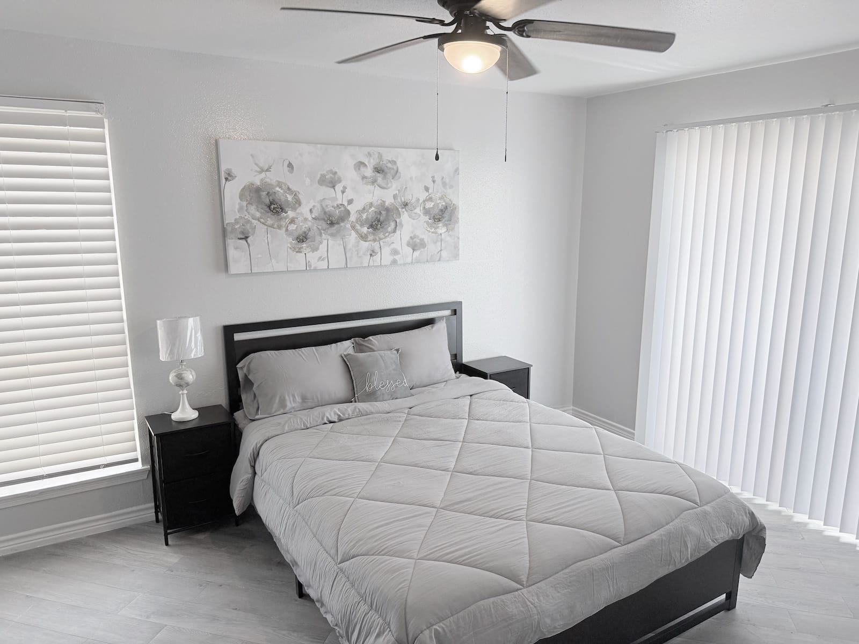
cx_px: 430
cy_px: 322
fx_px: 596
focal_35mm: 24
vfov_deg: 56.8
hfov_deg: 71.6
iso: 160
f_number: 1.78
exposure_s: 1/60
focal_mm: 6.76
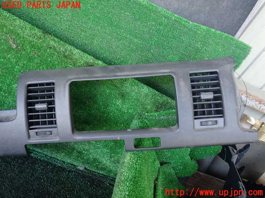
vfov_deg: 46.8
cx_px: 132
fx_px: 230
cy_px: 99
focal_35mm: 30
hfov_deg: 60.0
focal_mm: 5.4
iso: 200
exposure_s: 1/50
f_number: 2.3
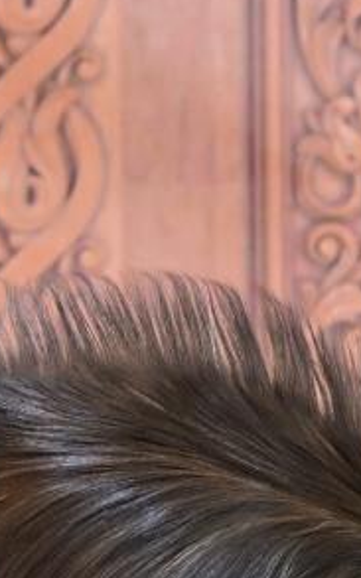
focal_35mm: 641
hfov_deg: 2.0
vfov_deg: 3.3
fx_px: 10095
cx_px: 143
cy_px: 933
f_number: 4
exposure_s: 1/160
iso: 640
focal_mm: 120
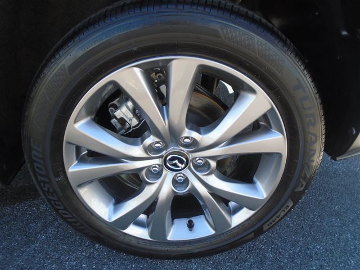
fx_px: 270
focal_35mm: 26
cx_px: 180
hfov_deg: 67.3
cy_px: 135
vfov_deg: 53.1
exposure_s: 1/125
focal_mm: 4.6
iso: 100
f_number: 3.2
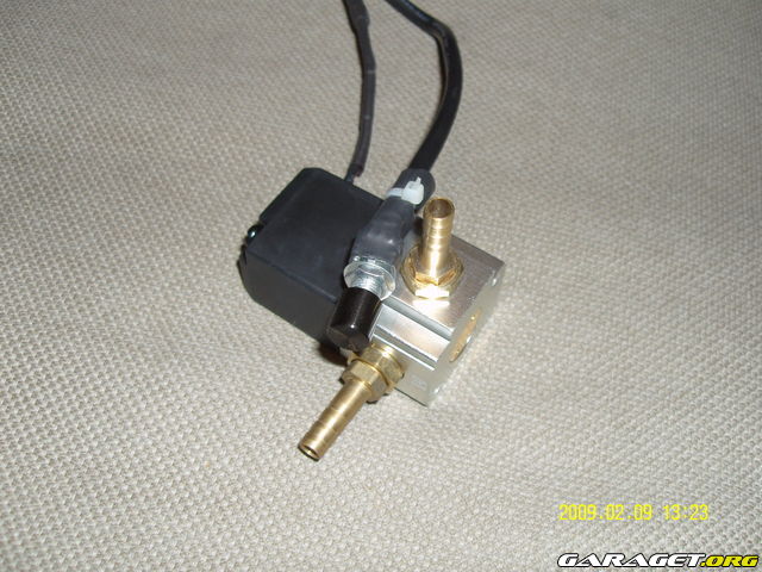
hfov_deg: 50.1
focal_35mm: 37
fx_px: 814
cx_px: 381
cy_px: 286
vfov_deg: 38.7
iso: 80
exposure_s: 1/40
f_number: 2.8
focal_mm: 6.2
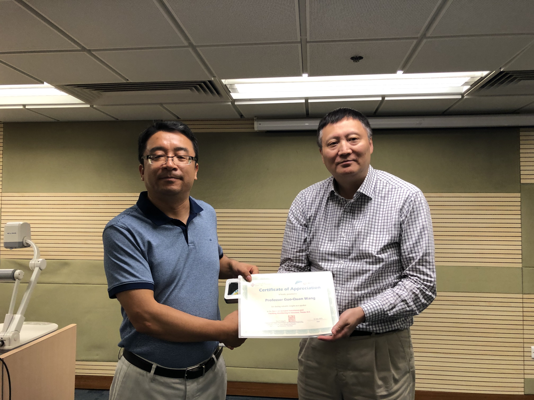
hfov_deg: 63.4
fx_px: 432
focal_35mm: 28
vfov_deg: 49.7
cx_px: 267
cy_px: 200
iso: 40
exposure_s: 1/33
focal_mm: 4
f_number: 1.8
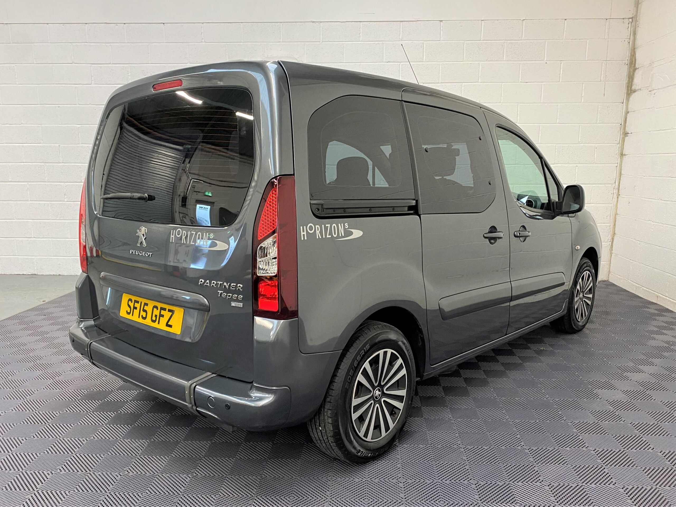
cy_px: 254
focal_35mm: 26
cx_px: 338
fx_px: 508
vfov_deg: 53.1
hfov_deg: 67.3
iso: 200
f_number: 1.8
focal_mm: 4.25
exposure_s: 1/50
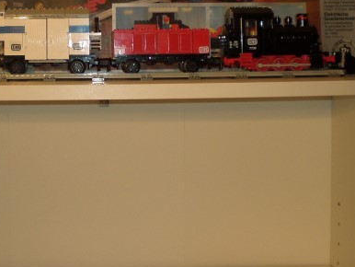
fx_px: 646
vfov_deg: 23.0
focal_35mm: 63
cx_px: 148
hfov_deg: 30.6
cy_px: 50
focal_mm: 6.3
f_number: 3.1
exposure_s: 1/80
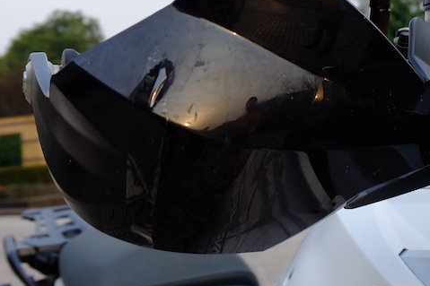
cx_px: 373
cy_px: 70
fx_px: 740
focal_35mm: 62
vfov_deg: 21.7
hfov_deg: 31.2
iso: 400
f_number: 5.6
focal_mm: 19.2
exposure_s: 1/300
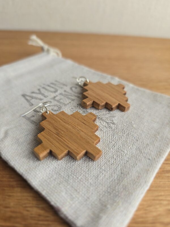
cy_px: 114
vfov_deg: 73.9
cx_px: 85
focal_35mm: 23
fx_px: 151
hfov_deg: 58.9
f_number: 1.7
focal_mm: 6.3
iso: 20
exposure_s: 1/120
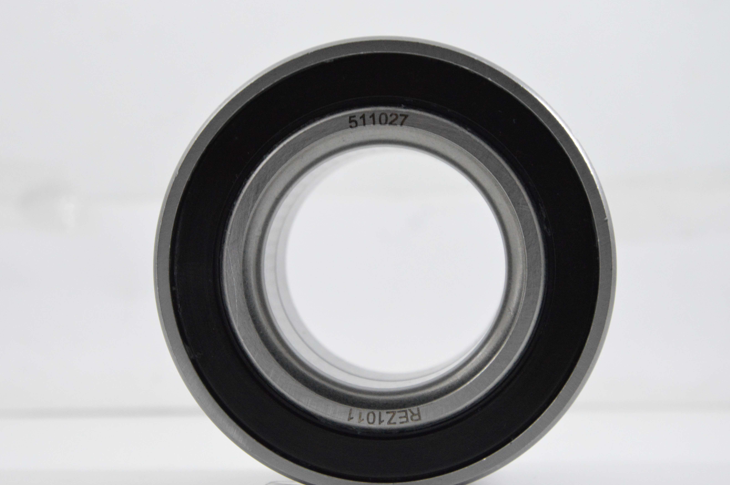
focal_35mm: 120
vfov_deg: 11.4
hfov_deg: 17.1
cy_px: 255
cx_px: 370
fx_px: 2431
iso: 3200
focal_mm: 70
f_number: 8
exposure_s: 1/100
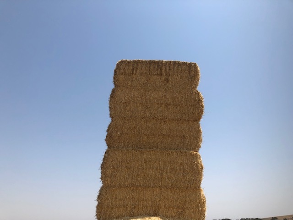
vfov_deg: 49.7
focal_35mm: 28
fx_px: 237
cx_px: 146
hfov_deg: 63.4
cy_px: 110
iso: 25
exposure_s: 1/3003
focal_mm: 3.99
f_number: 1.8
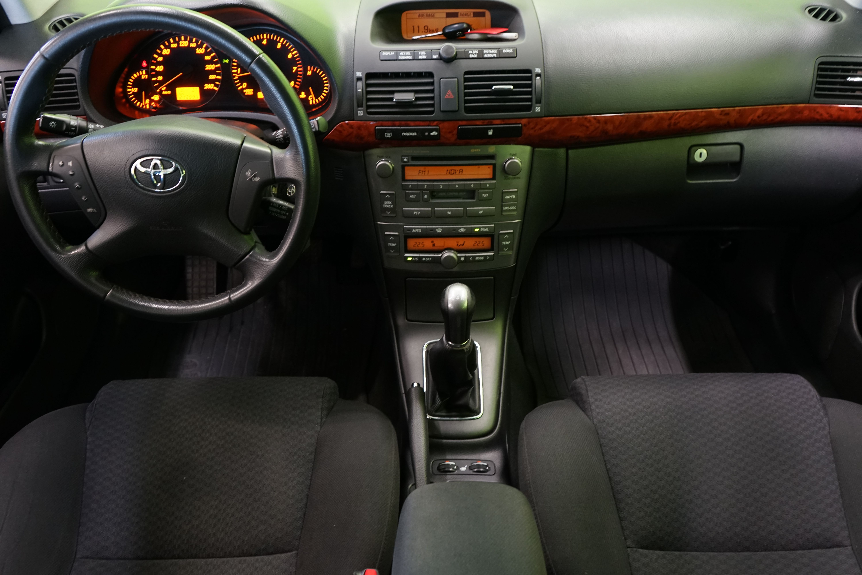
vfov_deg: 45.0
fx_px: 694
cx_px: 431
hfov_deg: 63.7
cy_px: 288
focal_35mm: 29
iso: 1600
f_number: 5
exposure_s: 1/20
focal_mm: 29
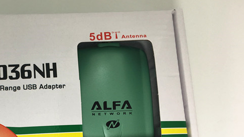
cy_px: 121
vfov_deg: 22.5
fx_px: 336
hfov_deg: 38.2
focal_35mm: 52
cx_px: 45
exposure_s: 1/50
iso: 32
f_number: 2.2
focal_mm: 4.15
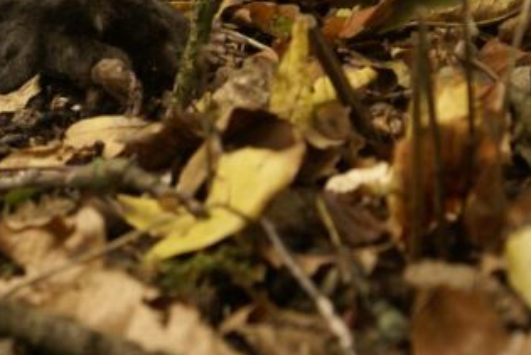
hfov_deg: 10.2
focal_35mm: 200
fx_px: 2954
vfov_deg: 6.9
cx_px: 56
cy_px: 33
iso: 400
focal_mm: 70
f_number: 5.6
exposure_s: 1/40
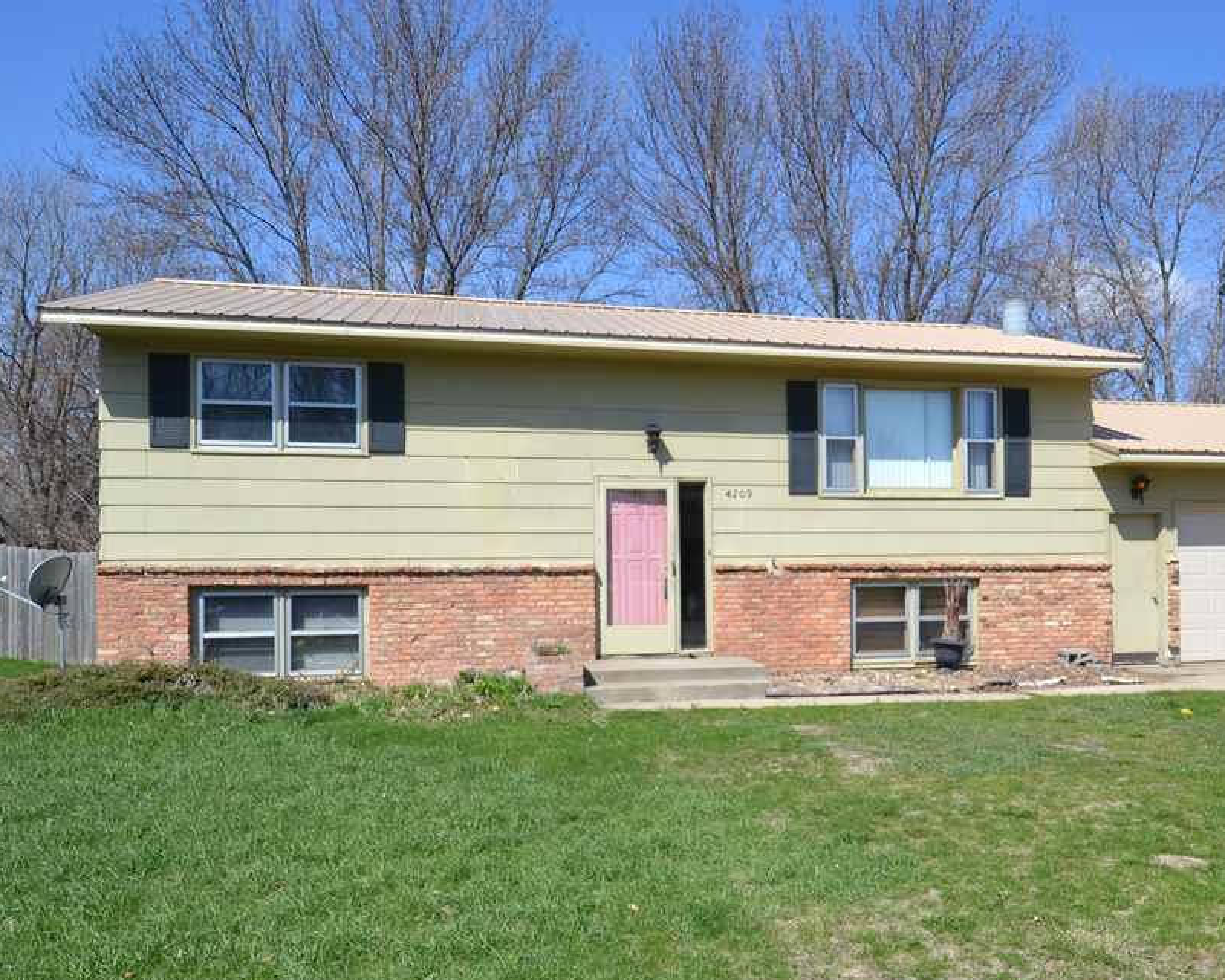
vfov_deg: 53.0
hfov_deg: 63.3
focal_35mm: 27
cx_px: 752
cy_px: 554
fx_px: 979
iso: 100
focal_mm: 12
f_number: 7.1
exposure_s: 1/200
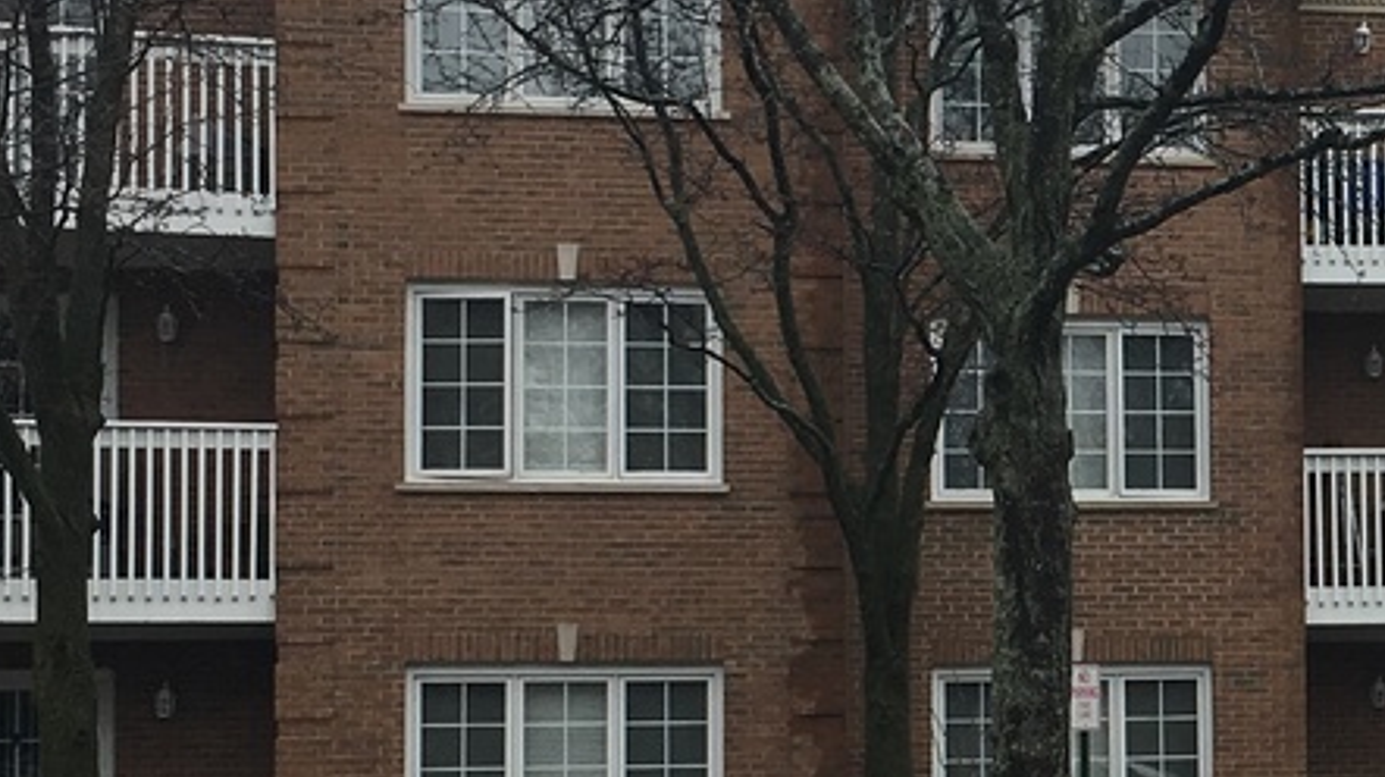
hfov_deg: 19.8
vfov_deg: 11.7
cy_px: 536
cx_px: 1545
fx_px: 3780
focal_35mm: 103
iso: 25
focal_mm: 4.15
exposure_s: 1/513
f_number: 2.2
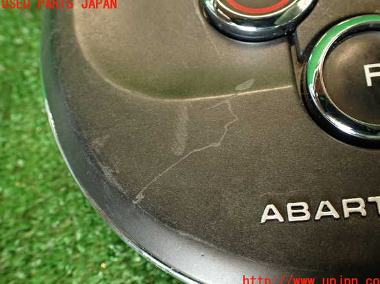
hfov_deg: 58.4
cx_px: 194
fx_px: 340
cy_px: 143
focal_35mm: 31
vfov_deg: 45.4
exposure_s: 1/30
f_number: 2.3
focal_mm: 5.4
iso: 200
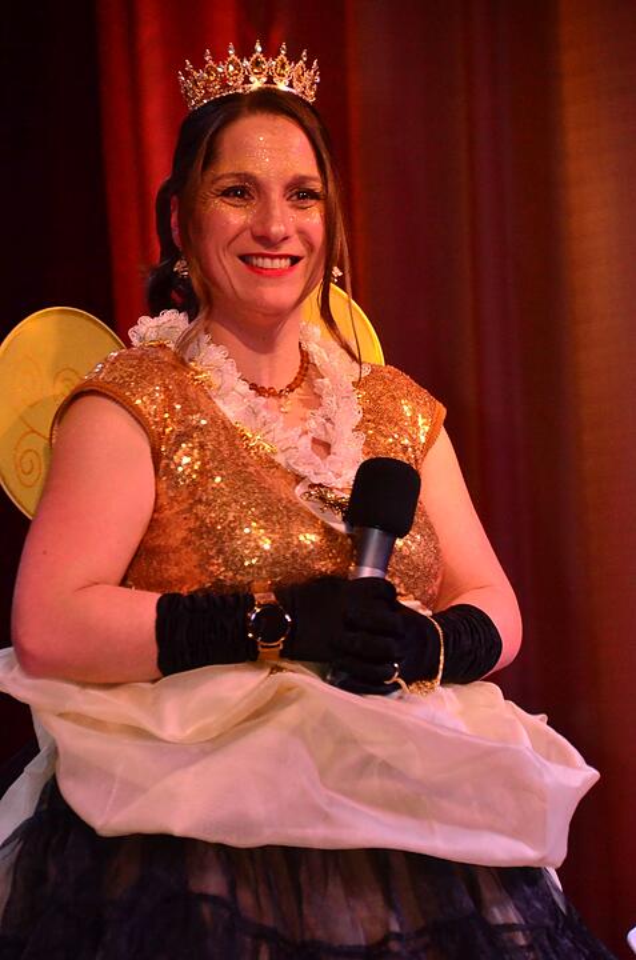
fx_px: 5190
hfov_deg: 7.0
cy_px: 480
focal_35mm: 195
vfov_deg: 10.6
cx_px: 318
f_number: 6
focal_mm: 130
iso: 3200
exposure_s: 1/125
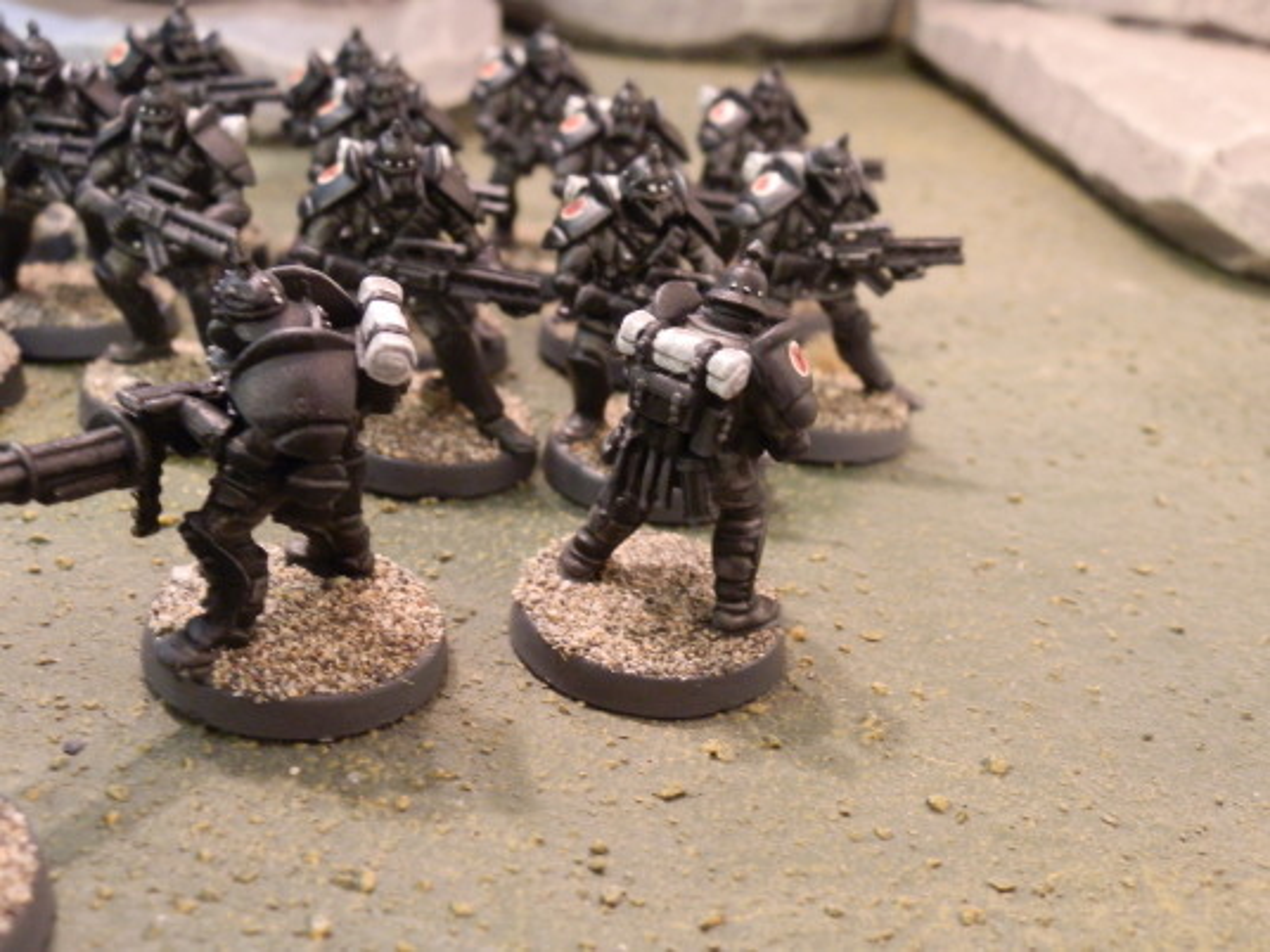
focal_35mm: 37
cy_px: 476
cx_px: 635
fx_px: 1357
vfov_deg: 38.7
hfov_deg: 50.1
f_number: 3.3
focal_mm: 6.78
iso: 320
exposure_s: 1/8
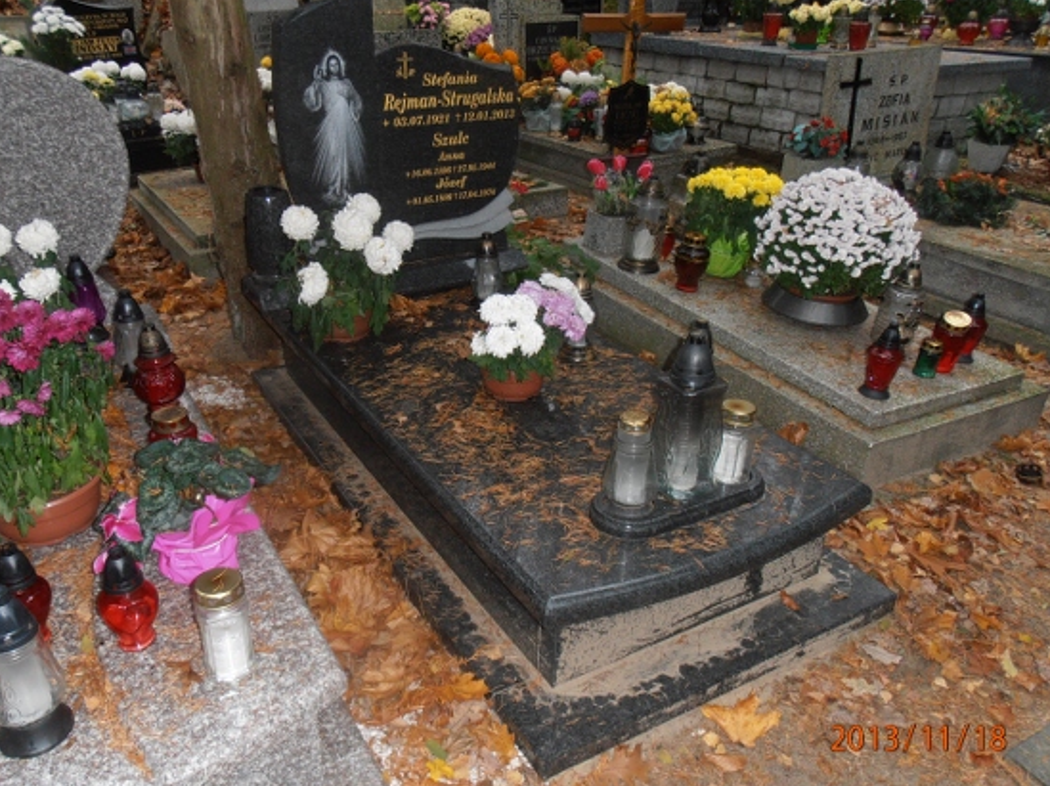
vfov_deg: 49.7
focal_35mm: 28
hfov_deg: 63.3
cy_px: 377
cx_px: 469
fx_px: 849
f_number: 3
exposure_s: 1/30
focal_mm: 4.2
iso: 125
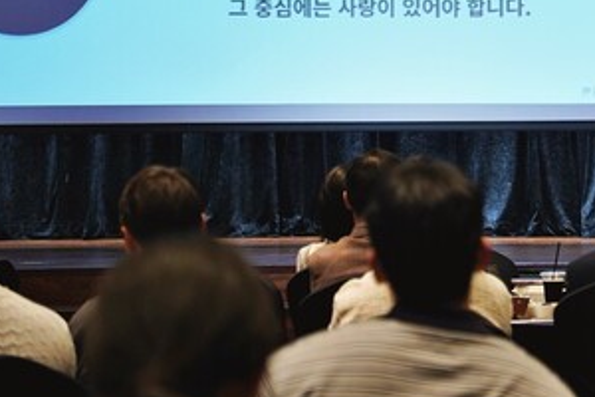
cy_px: 26
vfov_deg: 6.5
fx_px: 3471
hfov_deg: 9.7
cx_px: 583
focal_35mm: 210
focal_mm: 70
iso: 1000
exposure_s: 1/125
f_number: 2.8
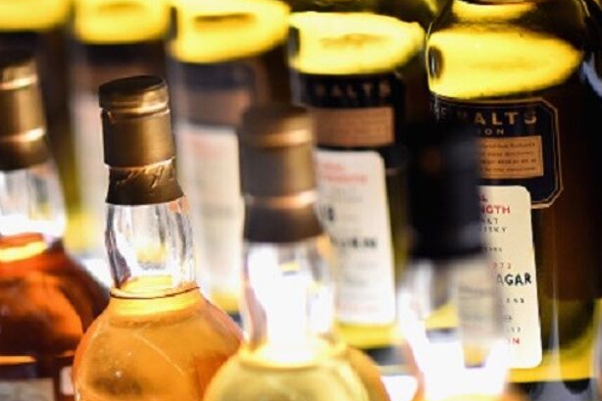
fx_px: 2156
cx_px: 151
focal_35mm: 129
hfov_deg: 15.8
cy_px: 169
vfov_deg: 10.6
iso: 4000
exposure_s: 1/500
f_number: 1.4
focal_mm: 85
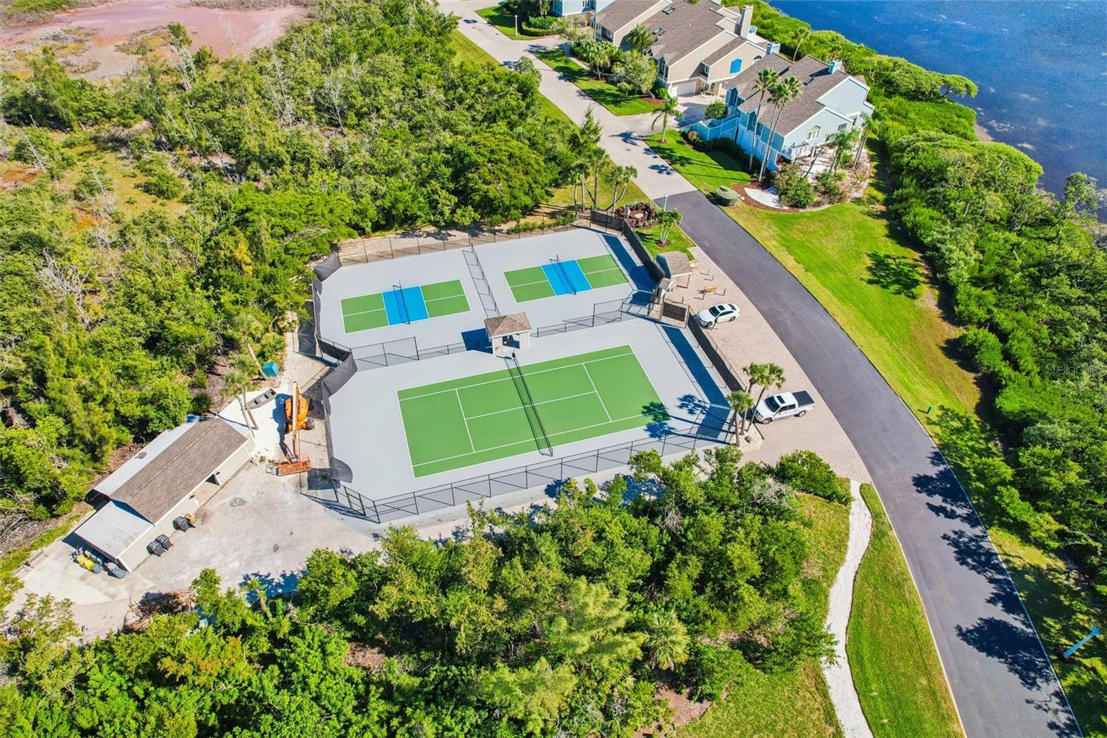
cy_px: 369
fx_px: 676
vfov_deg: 57.2
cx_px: 554
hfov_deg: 78.6
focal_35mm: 22
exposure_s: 1/2000
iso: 140
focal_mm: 8.4
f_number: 2.8
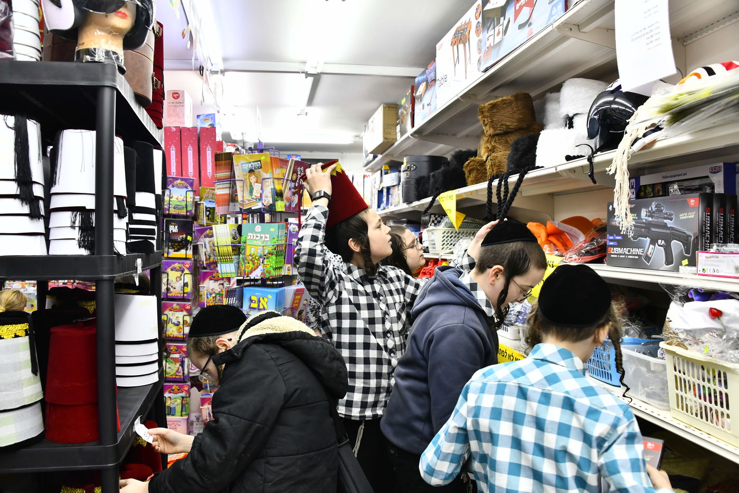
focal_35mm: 28
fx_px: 575
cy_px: 246
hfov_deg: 65.5
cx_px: 370
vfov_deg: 46.4
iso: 800
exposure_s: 1/160
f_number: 5.6
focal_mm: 28
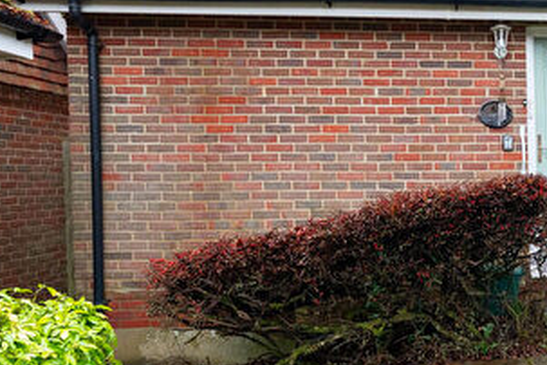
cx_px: 590
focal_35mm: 37
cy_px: 103
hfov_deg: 42.0
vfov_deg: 35.3
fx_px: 562
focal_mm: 16
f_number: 7.1
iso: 2000
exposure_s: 1/200
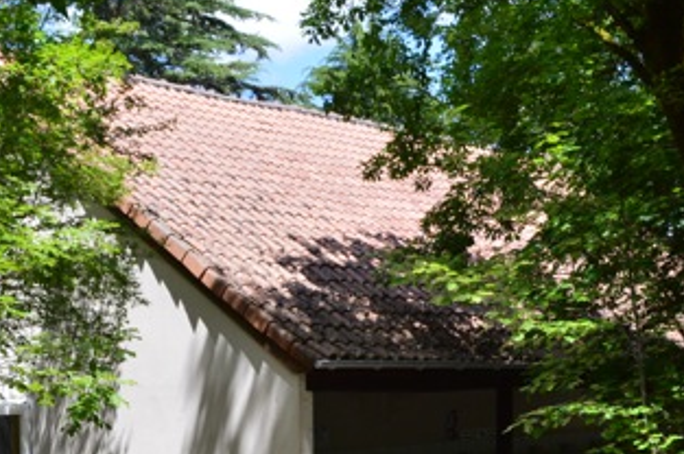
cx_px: 312
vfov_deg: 19.4
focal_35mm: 69
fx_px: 1310
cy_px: 380
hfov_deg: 29.3
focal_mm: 18
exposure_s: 1/250
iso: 400
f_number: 10
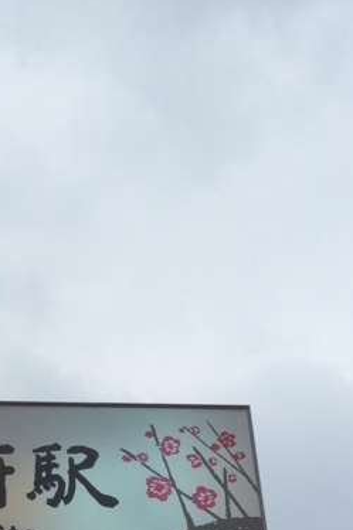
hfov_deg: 14.7
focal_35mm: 91
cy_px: 357
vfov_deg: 22.3
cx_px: -15
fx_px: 1340
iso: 32
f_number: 2.4
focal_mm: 3.3
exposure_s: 1/457
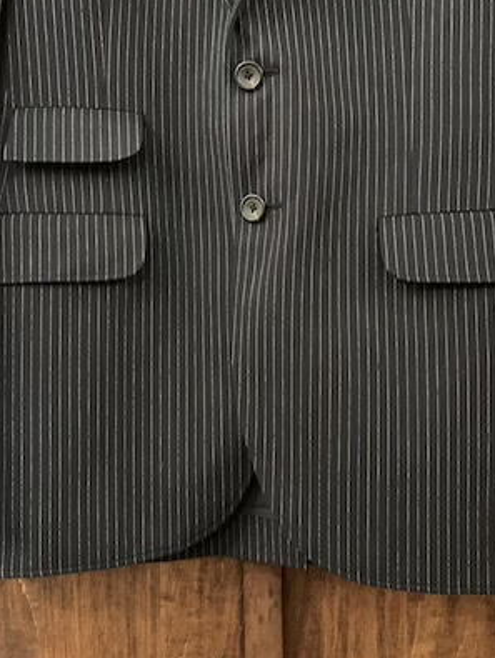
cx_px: 252
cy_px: 292
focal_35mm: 35
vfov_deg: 52.5
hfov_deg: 40.8
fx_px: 666
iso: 640
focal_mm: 4.25
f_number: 1.8
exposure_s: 1/15
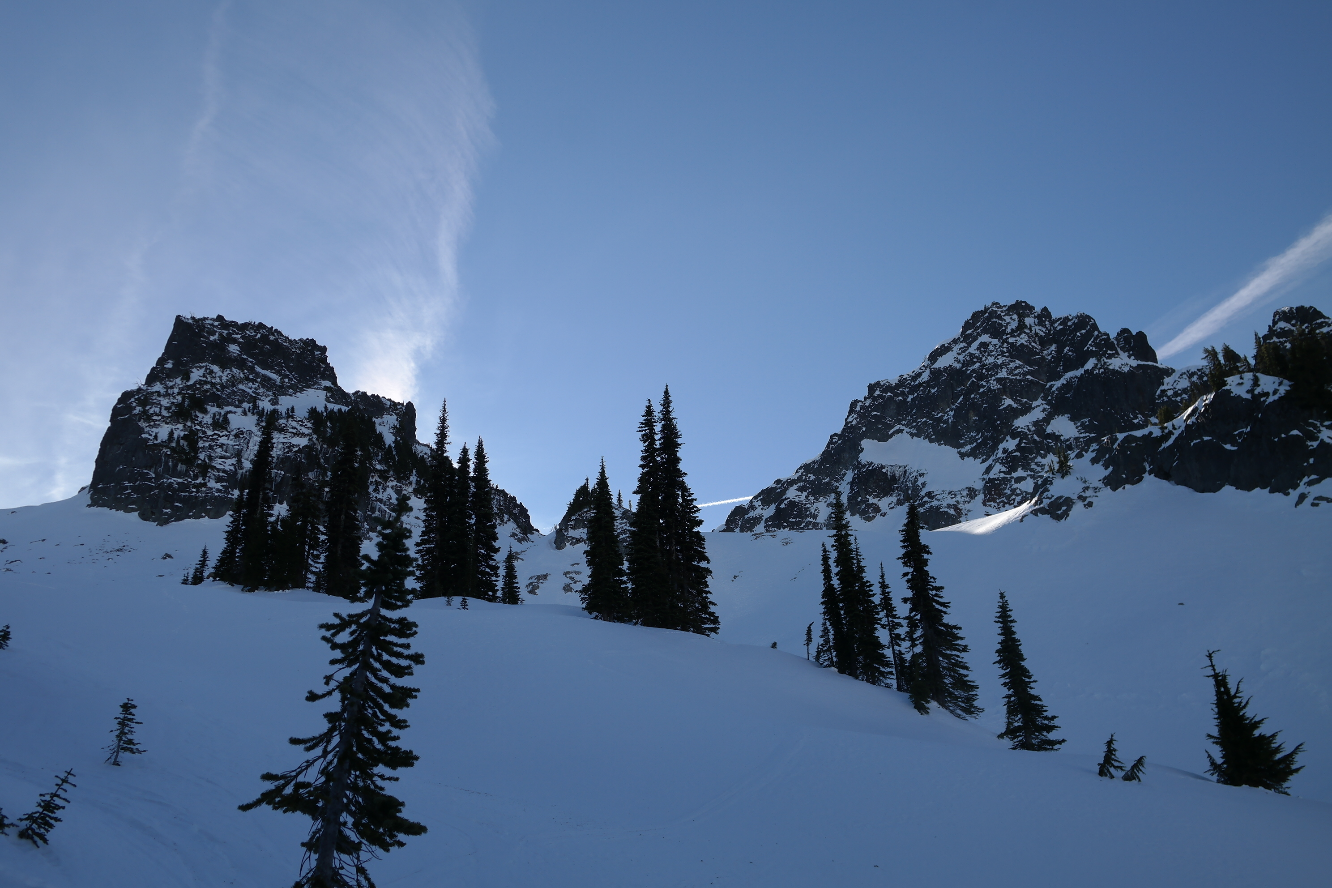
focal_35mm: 30
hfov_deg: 61.9
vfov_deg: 43.6
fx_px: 1110
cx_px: 666
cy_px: 444
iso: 100
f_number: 7.1
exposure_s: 1/320
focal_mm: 20
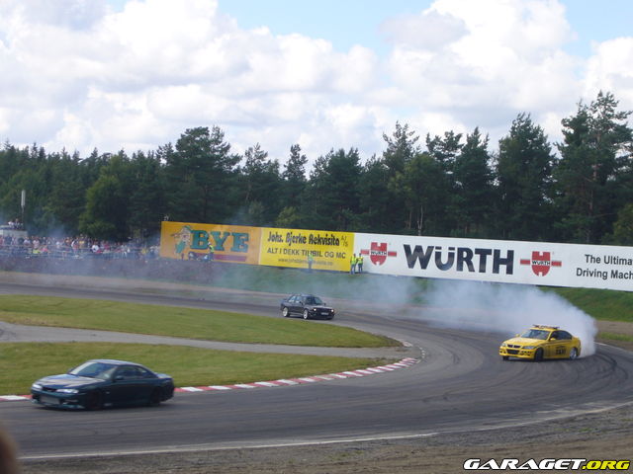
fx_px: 1920
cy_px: 237
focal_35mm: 105
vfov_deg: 14.1
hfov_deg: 18.7
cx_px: 316
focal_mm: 17.4
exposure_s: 1/250
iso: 80
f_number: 5
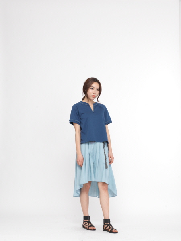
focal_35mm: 62
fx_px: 432
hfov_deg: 23.7
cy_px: 120
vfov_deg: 31.2
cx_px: 90
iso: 100
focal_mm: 80
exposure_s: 1/250
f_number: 9
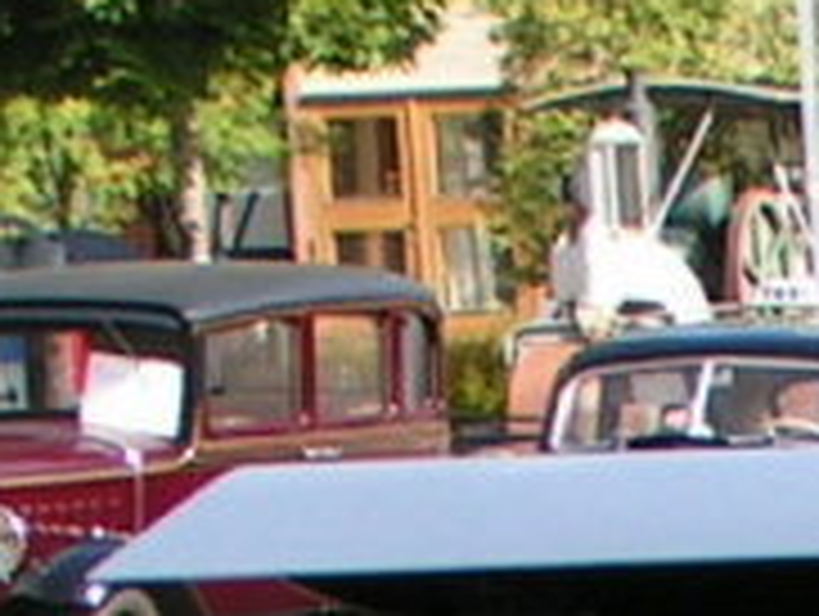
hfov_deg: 5.6
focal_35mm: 342
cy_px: 1893
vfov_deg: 4.2
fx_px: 8102
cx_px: 1962
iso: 50
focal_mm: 8
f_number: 5.6
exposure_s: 1/200
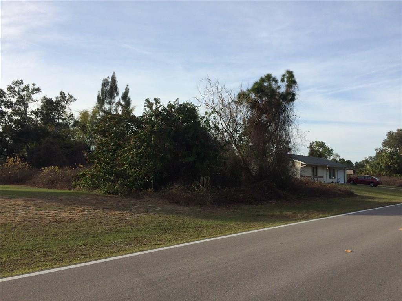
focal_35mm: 29
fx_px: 337
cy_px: 150
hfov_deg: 61.7
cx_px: 201
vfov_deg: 48.2
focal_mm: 4.15
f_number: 2.2
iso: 32
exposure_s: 1/1208
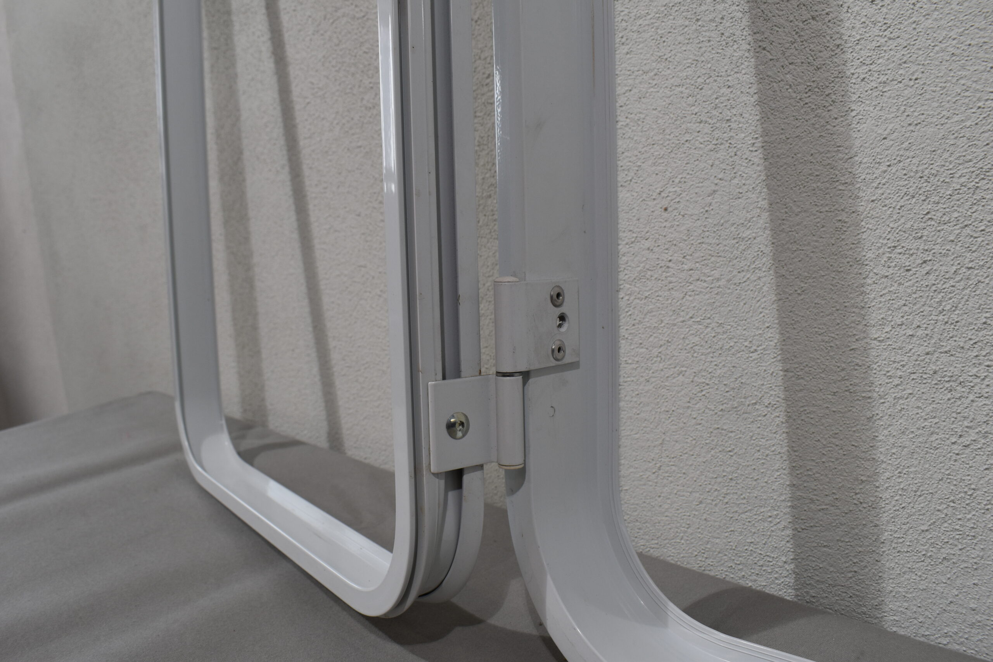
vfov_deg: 43.6
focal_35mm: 30
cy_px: 331
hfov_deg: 61.9
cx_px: 496
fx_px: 827
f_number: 8
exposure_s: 1/60
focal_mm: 20
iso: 320
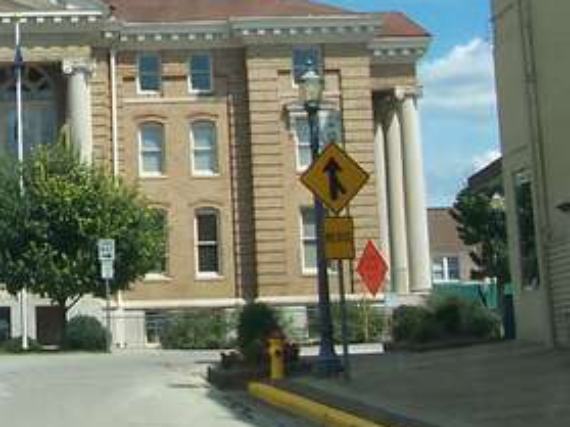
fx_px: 1745
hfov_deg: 18.0
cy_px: -127
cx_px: -18
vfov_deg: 13.5
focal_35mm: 106
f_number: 5.6
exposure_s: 1/500
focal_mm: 5.6
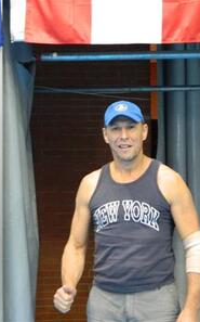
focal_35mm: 100
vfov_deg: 20.8
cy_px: 160
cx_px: 148
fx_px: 874
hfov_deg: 13.0
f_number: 4
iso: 720
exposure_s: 1/8
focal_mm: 12.6
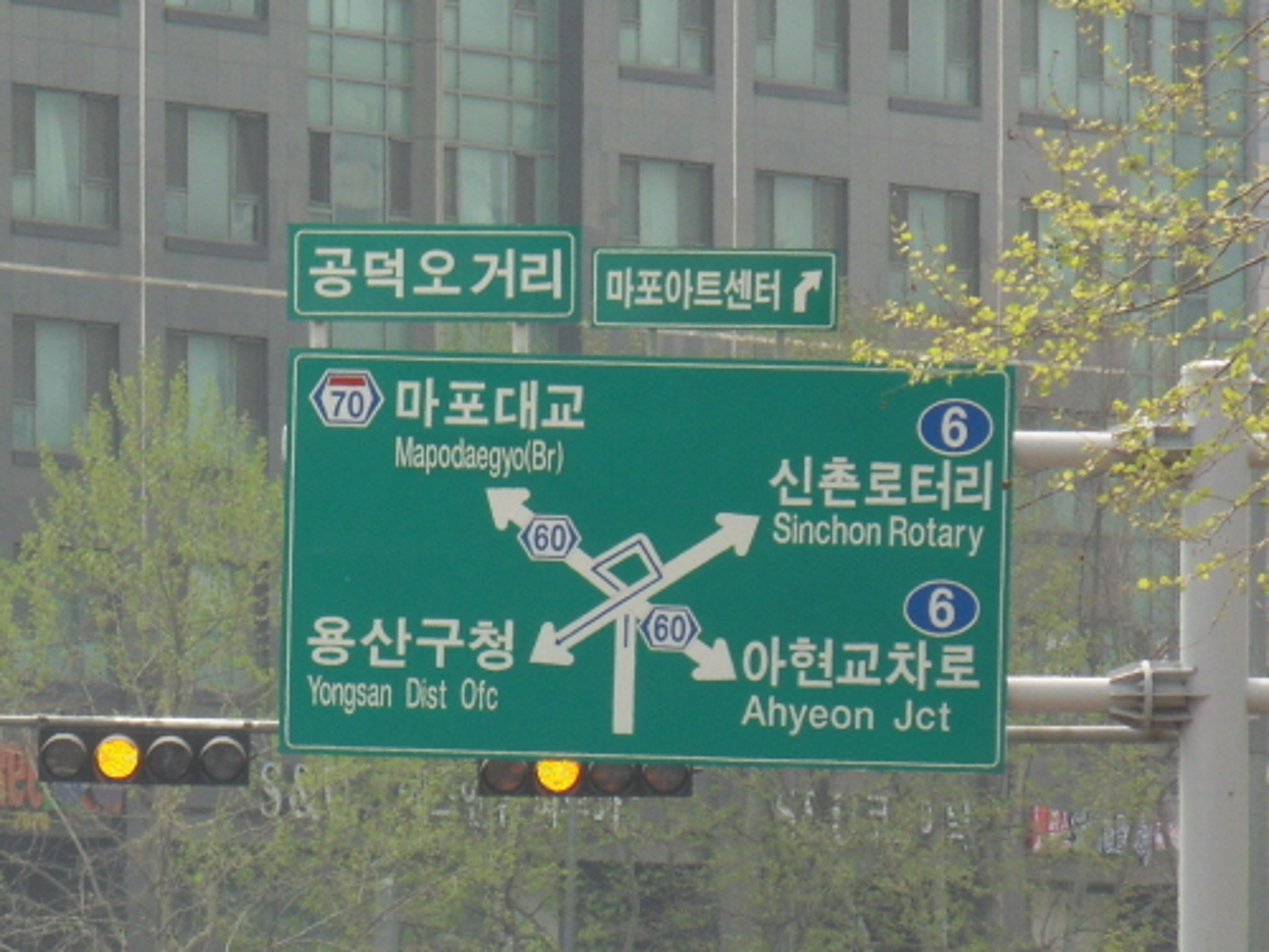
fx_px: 7332
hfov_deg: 9.9
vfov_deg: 7.4
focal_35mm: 200
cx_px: 634
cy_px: 476
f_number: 5.9
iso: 80
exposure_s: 1/180
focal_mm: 35
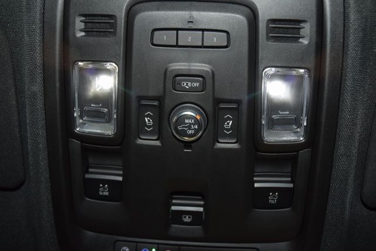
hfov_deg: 51.3
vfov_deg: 35.5
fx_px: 392
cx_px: 188
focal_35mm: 38
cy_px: 126
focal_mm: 25
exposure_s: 1/60
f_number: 3.8
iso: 640
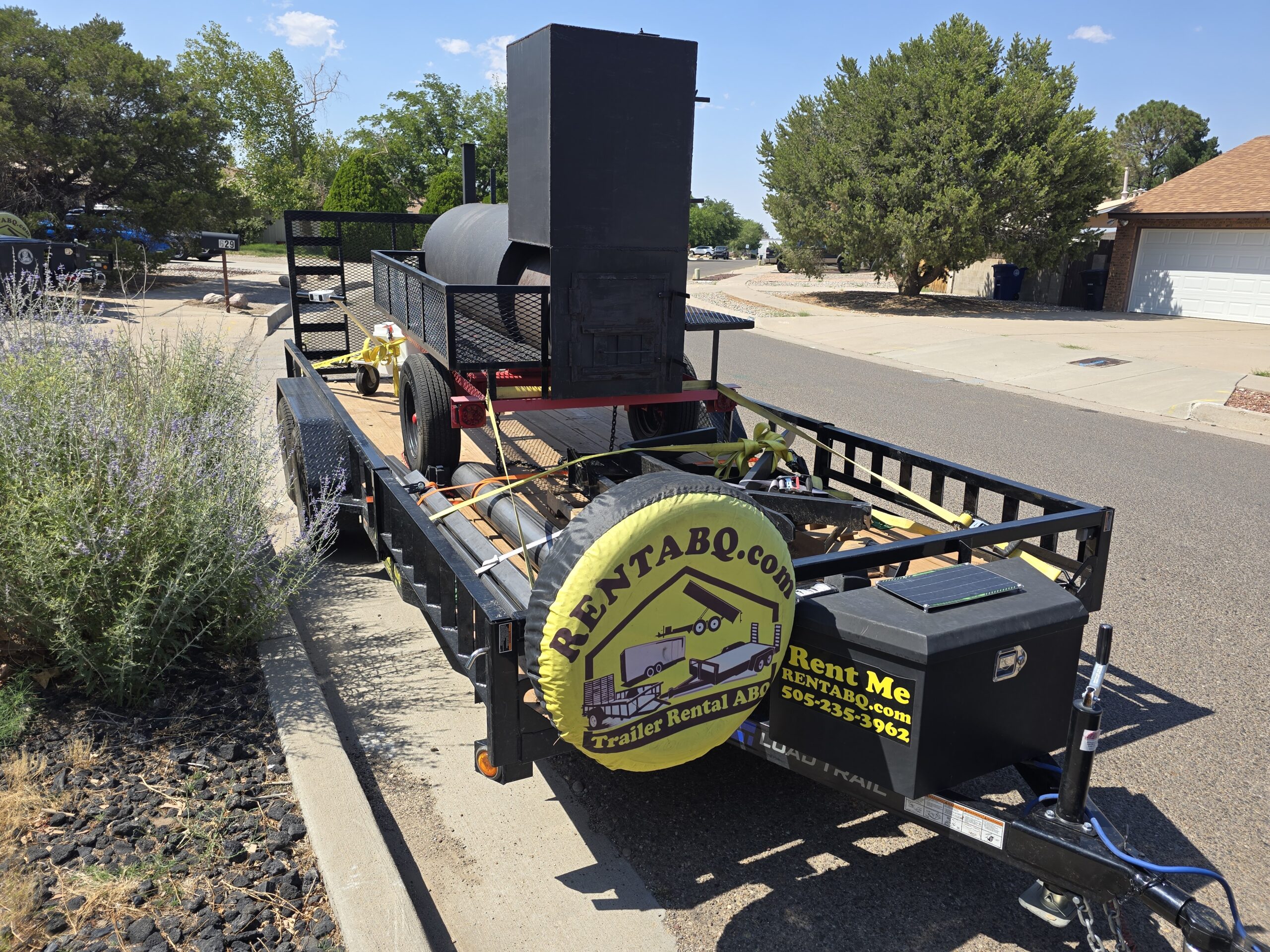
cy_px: 476
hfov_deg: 73.9
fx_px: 844
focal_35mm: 23
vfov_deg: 58.9
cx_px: 635
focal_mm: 6.3
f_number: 1.7
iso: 12
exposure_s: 1/507
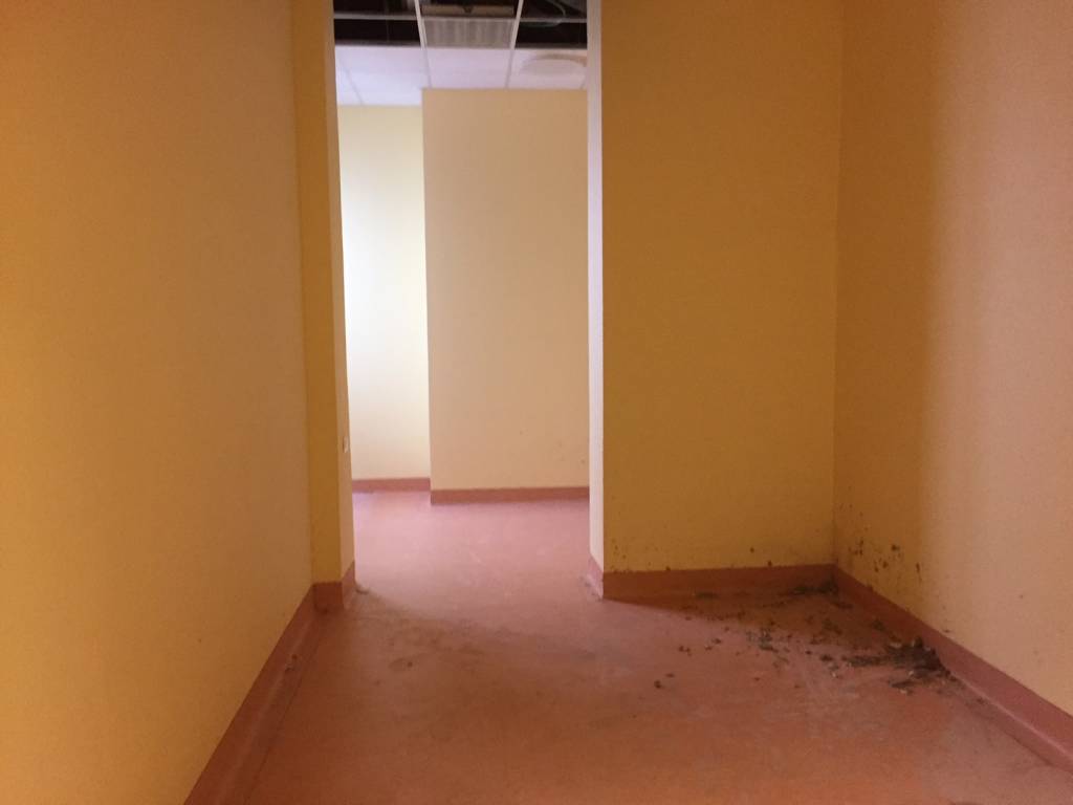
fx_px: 899
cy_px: 402
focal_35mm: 29
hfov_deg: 61.7
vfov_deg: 48.2
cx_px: 536
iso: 250
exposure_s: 1/20
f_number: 2.2
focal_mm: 4.15
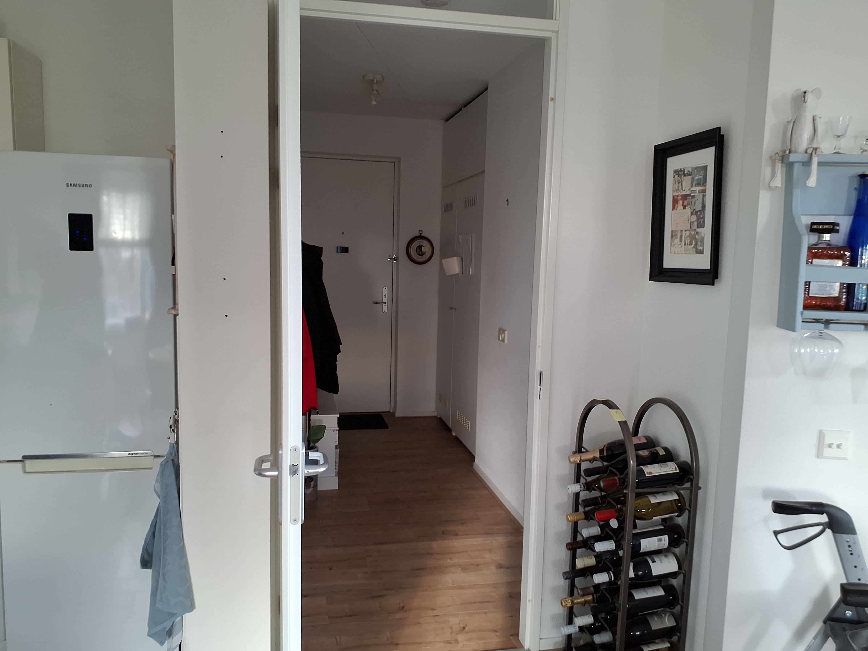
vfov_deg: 51.4
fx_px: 677
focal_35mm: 27
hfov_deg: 65.3
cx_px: 434
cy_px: 326
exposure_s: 1/33
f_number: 1.9
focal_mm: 3.6
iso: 200
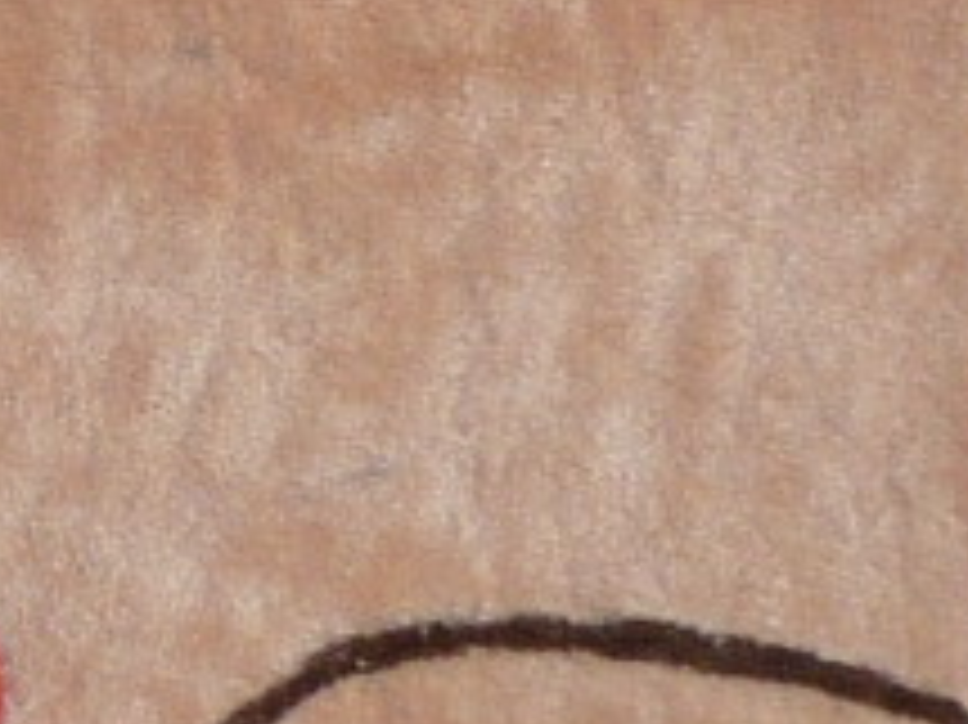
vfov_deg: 6.0
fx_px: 6875
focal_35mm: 246
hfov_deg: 7.3
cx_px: -1702
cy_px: -157
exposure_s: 1/30
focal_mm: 5.5
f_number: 2.8
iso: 100
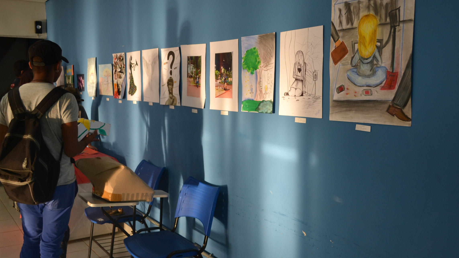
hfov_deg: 52.8
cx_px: 231
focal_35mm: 38
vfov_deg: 31.2
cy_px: 127
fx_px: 463
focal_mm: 24
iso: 400
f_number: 4
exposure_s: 1/60
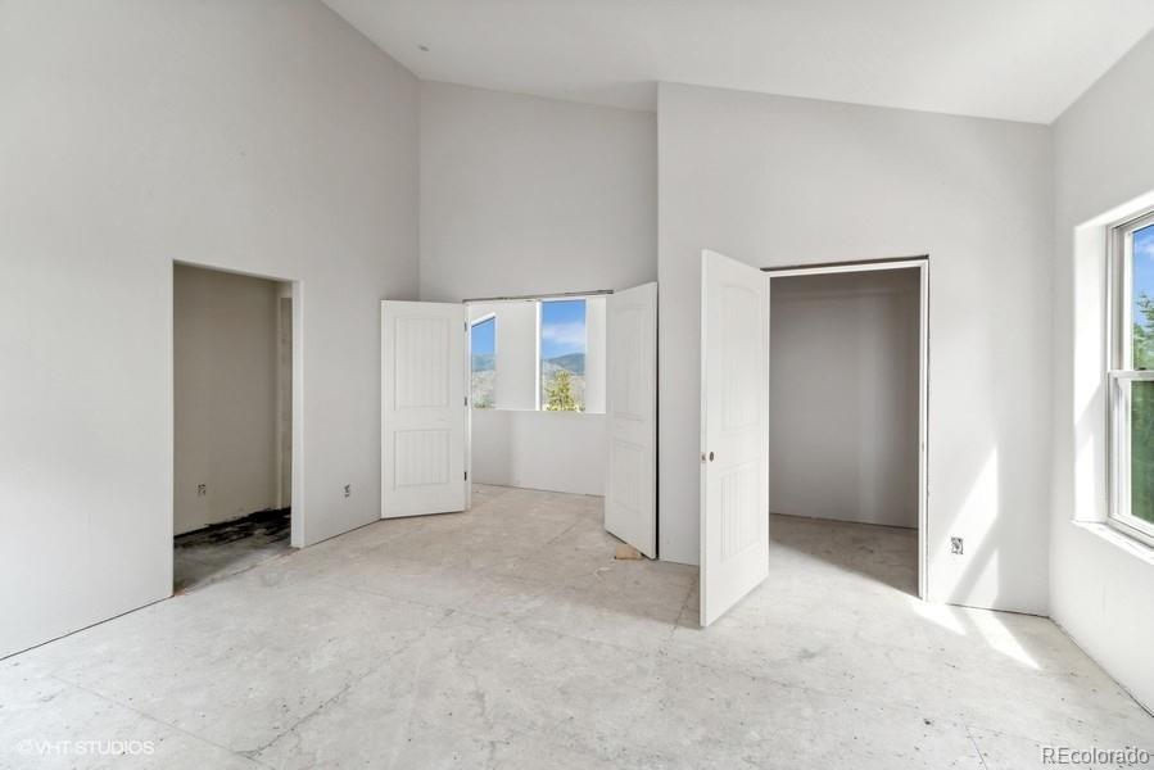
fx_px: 481
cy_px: 385
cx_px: 577
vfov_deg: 77.4
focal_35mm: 15
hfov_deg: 100.4
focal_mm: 15
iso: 400
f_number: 8
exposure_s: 1/30
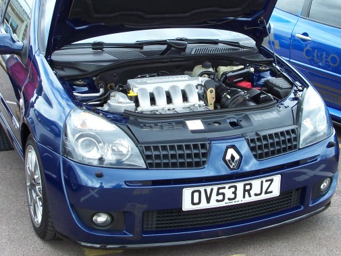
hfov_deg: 27.3
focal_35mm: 71
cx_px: 201
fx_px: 700
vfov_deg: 20.7
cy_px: 107
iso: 80
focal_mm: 6.3
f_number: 3.1
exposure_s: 1/250
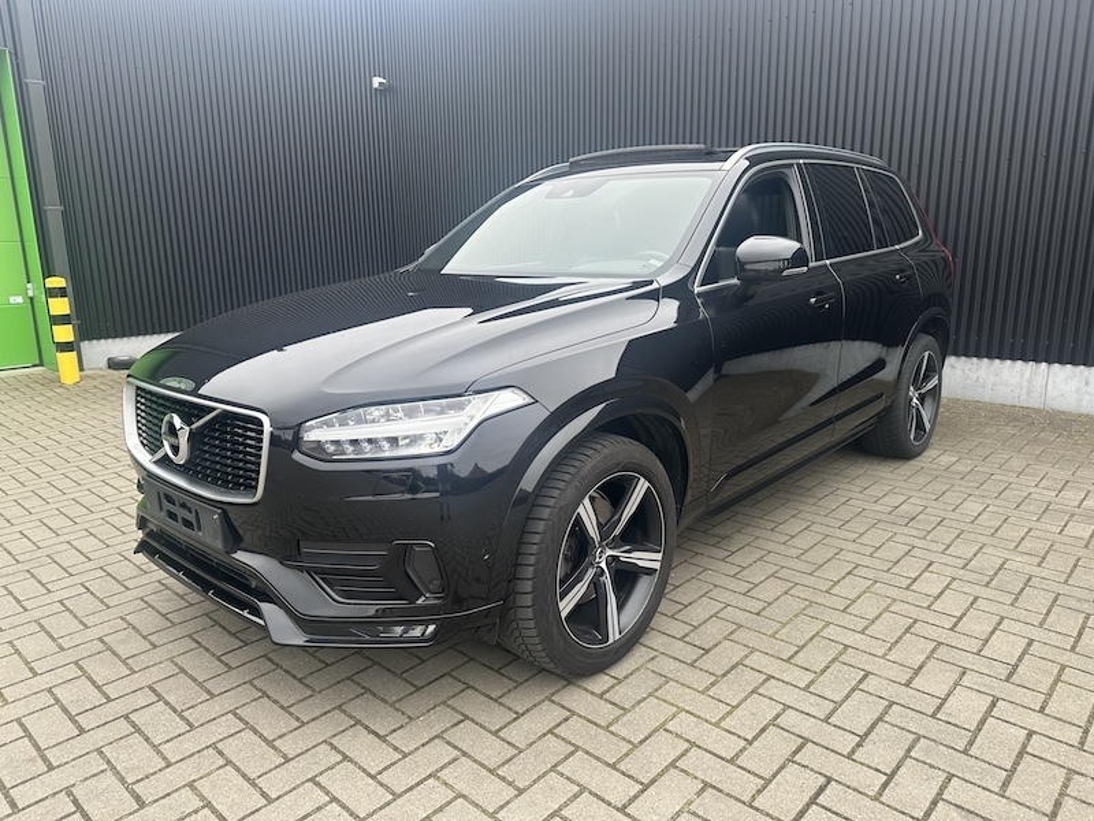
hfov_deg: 71.6
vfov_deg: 56.8
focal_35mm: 24
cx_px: 547
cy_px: 410
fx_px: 758
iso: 80
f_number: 1.78
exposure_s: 1/412
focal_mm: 6.86
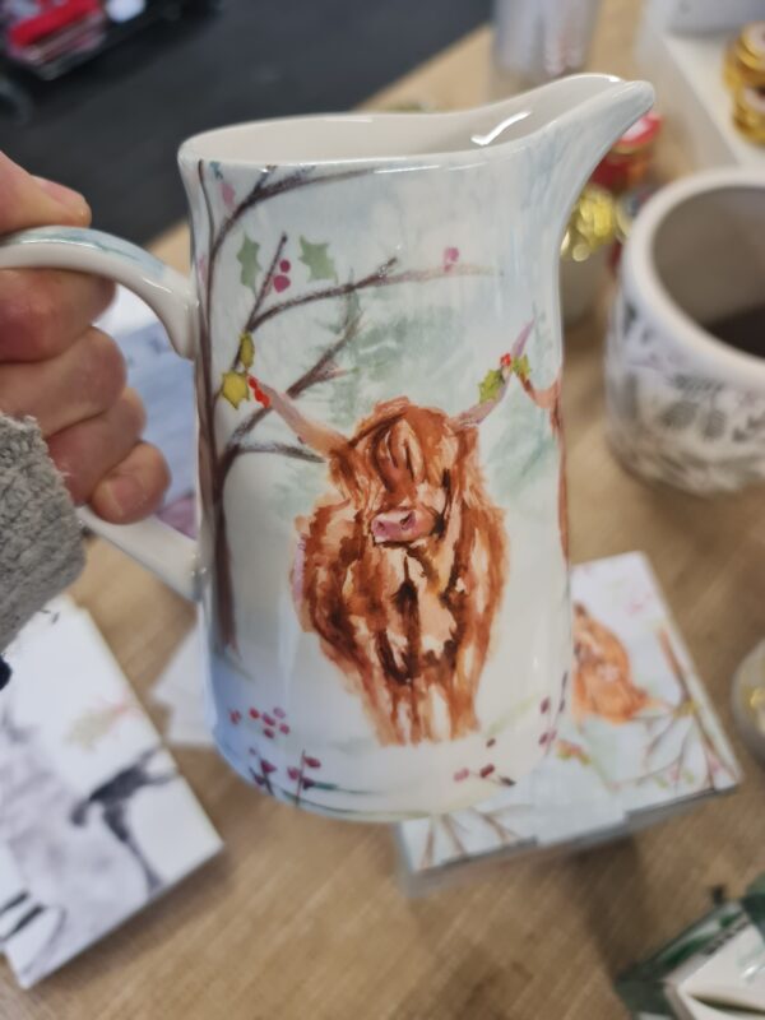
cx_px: 382
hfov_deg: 54.9
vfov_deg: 69.4
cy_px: 510
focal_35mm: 25
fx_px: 737
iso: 200
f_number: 1.8
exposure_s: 1/50
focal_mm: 7
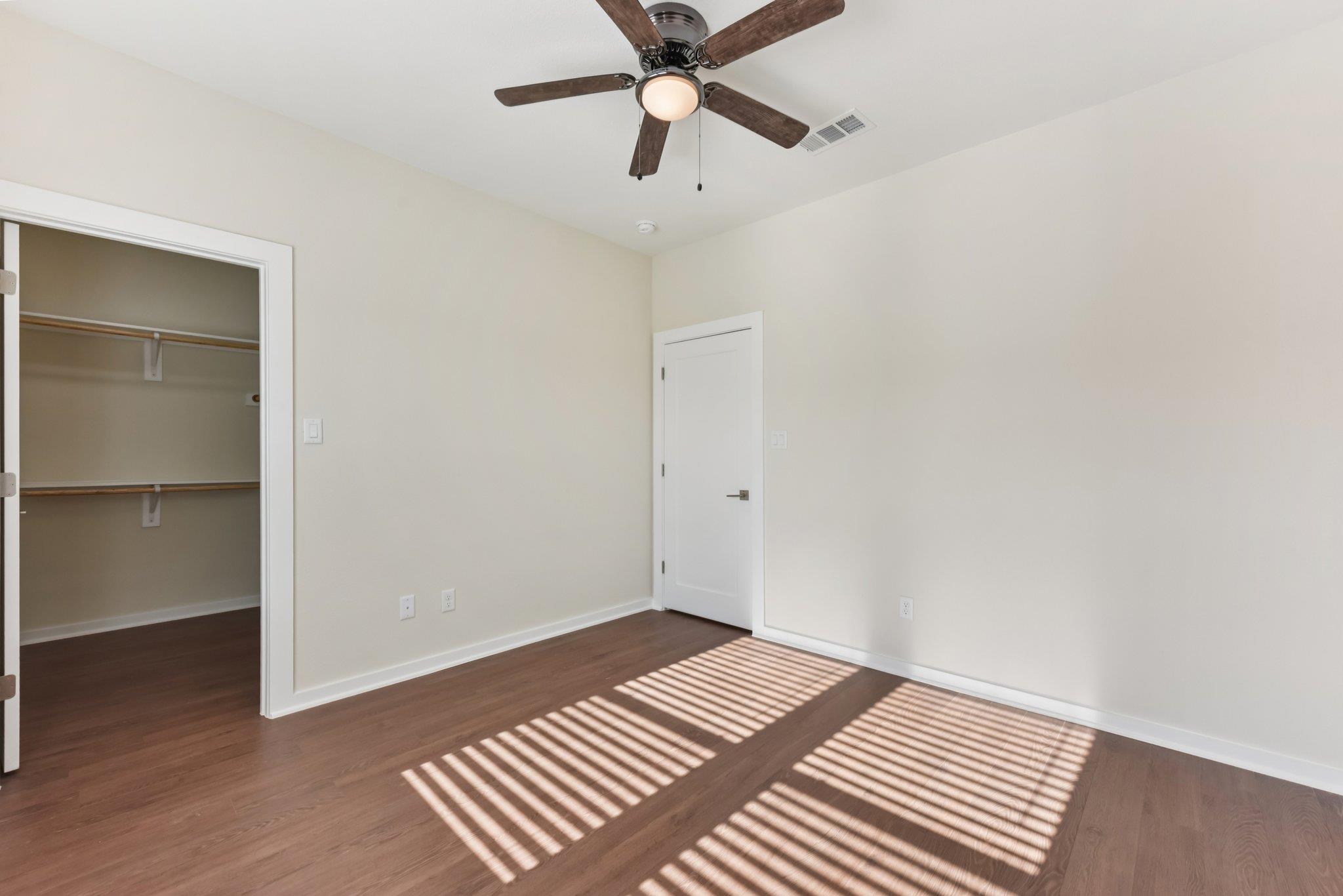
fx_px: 522
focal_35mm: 14
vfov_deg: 81.2
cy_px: 448
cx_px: 672
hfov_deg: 104.2
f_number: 8
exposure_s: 1/200
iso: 400
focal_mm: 14
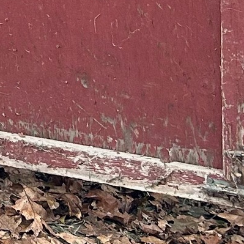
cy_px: -262
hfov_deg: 8.5
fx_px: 1412
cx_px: -443
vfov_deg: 9.2
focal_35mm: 177
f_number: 1.5
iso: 125
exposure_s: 1/99
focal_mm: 5.7
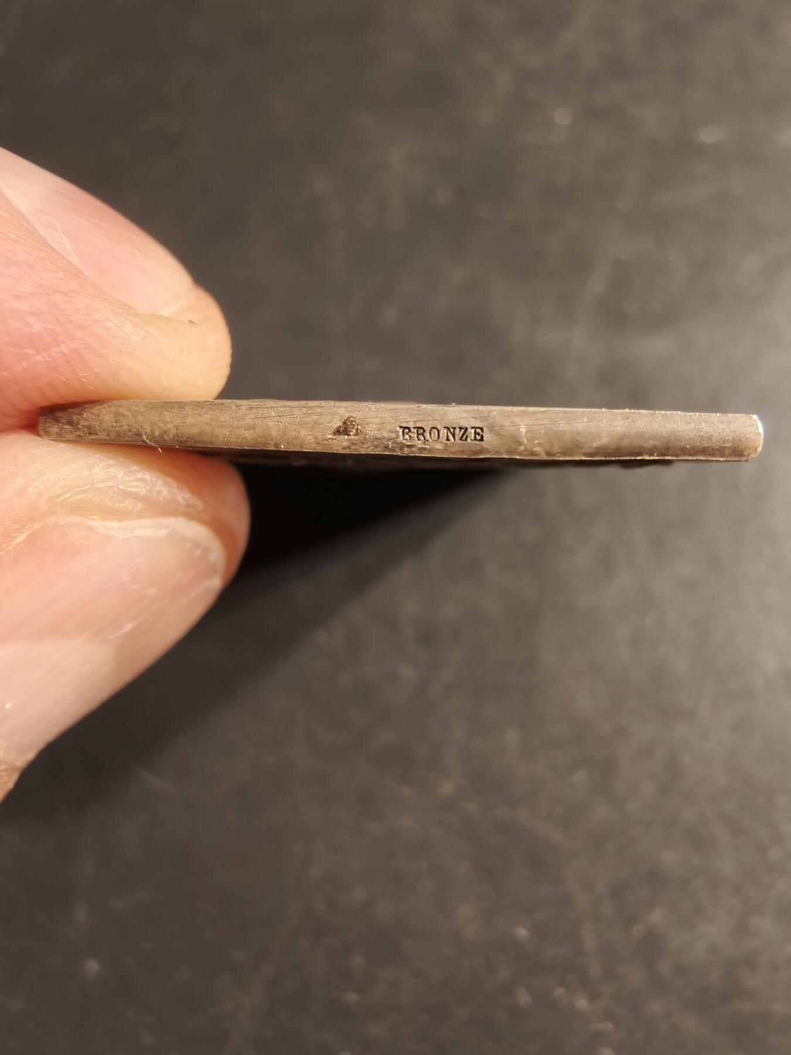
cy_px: 528
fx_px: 701
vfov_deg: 73.9
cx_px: 396
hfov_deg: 58.9
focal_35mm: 23
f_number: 2
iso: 200
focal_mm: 2.32
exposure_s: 1/50
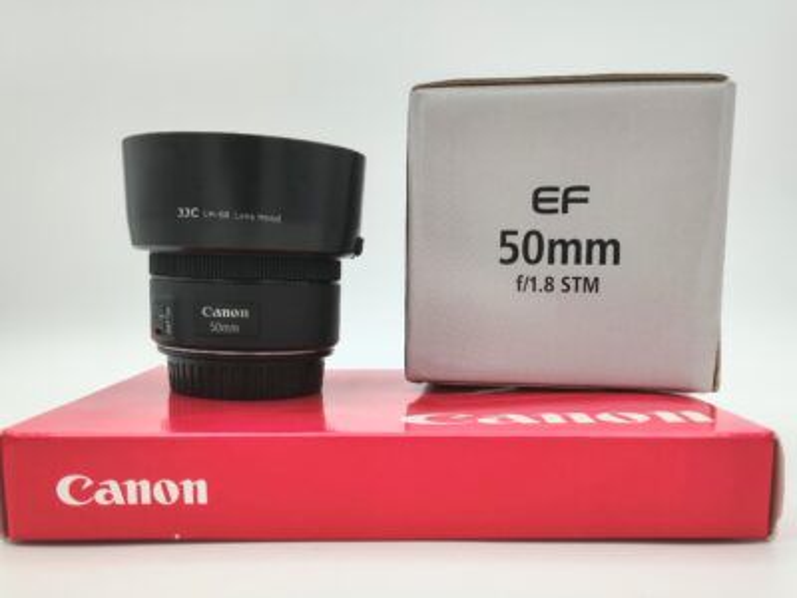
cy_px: 299
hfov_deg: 71.6
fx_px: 553
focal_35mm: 24
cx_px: 398
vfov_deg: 56.8
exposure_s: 1/577
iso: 100
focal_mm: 5.56
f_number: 1.8
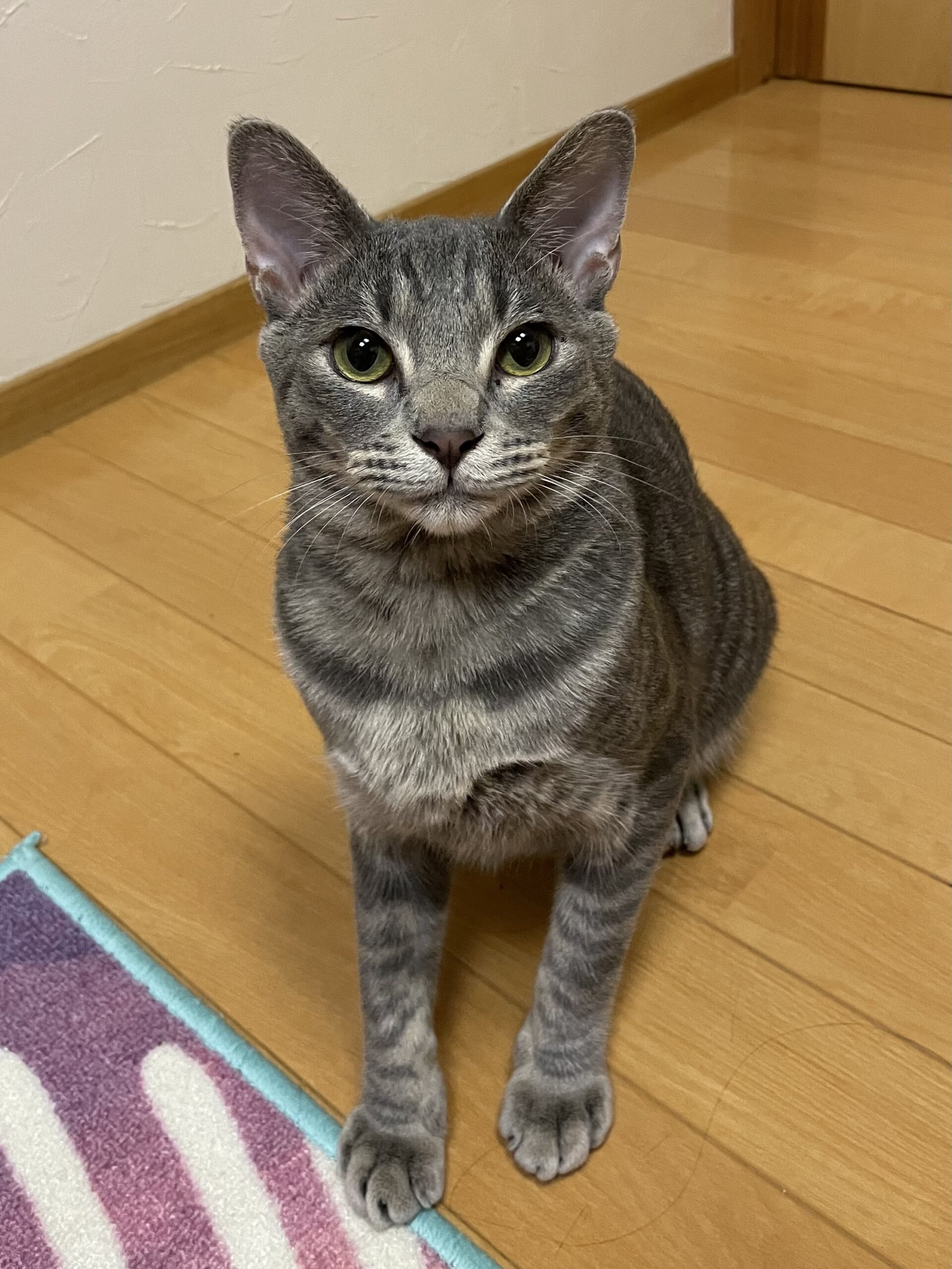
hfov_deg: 53.1
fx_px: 953
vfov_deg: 67.3
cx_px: 476
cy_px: 634
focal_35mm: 26
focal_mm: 4.2
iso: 400
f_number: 1.6
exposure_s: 1/40
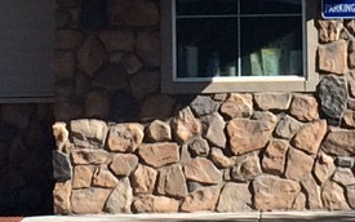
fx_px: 2216
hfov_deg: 9.1
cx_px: 294
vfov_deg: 5.7
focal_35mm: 229
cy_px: -101
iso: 32
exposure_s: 1/2415
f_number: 2.2
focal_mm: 4.15
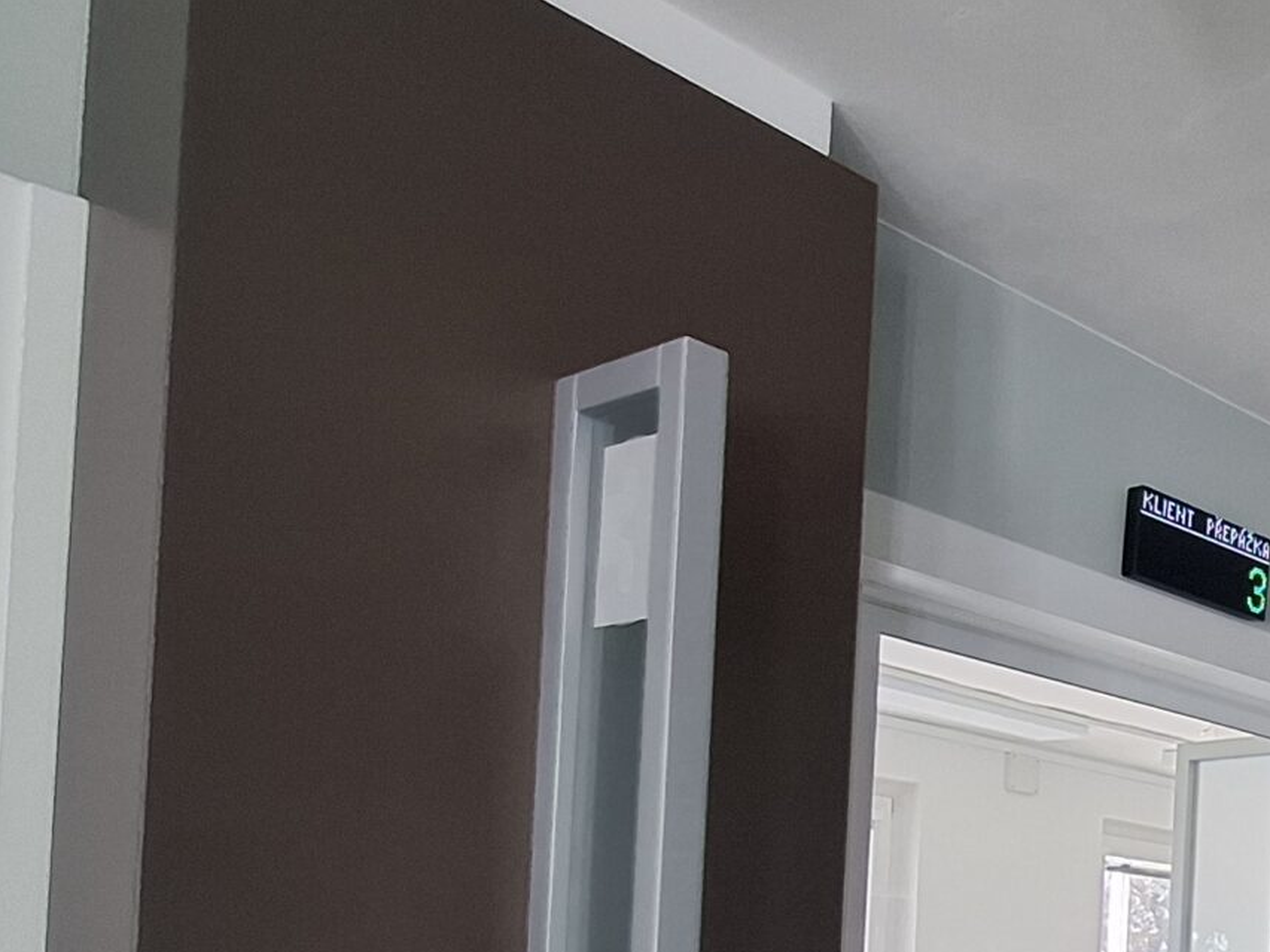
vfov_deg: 33.1
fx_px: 1431
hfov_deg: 34.6
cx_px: 1630
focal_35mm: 39
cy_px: 998
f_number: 2.2
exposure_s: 1/50
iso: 100
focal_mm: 1.74
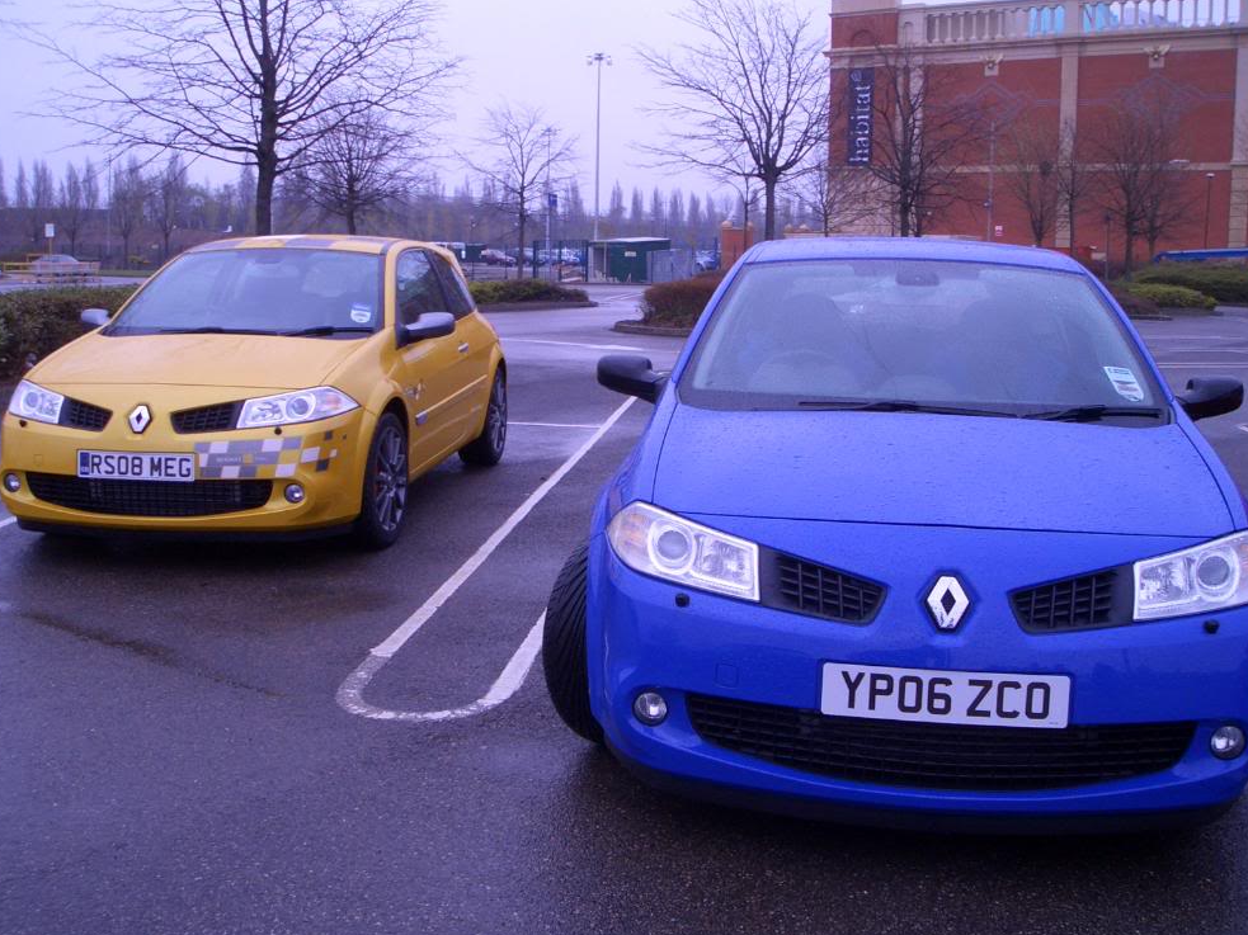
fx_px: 1334
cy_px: 478
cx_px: 622
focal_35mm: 37
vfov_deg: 38.7
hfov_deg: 50.1
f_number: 4
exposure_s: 1/125
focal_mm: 4.8
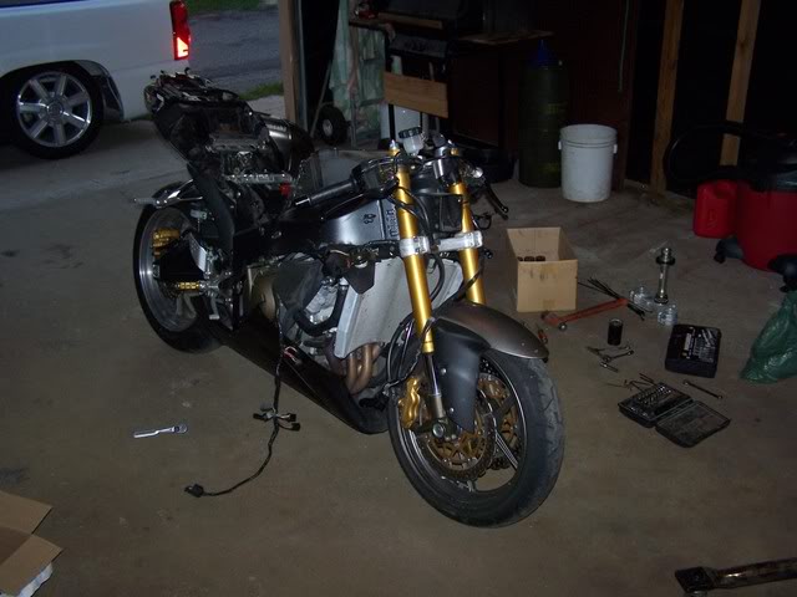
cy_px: 298
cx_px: 398
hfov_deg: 49.0
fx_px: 875
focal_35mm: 38
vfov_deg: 37.7
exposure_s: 1/60
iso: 160
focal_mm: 6.3
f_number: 2.8
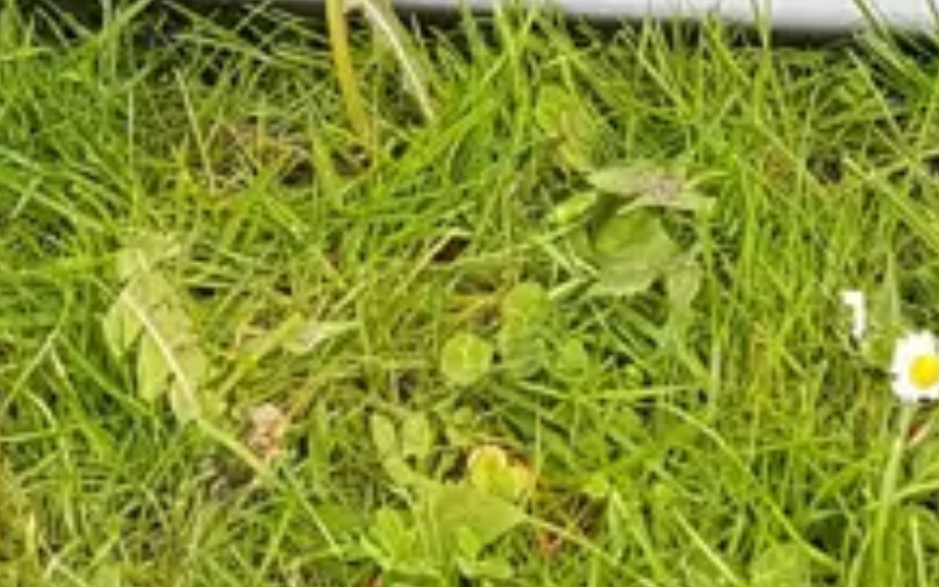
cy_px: -574
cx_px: 789
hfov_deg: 16.4
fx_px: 3225
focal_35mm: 126
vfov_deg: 9.7
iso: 40
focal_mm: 4.2
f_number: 1.7
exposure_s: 1/116
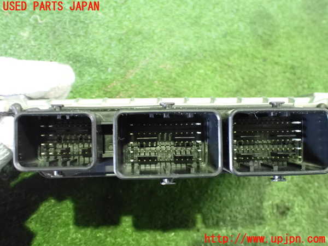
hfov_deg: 60.0
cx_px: 164
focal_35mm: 30
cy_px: 123
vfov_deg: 46.8
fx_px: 284
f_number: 2.3
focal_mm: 5.4
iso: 2000
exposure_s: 1/30
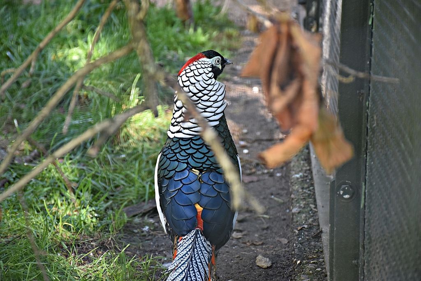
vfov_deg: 10.2
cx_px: 210
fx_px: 1579
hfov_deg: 15.2
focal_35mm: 135
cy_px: 140
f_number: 5.3
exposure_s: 1/125
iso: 1000
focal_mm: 90
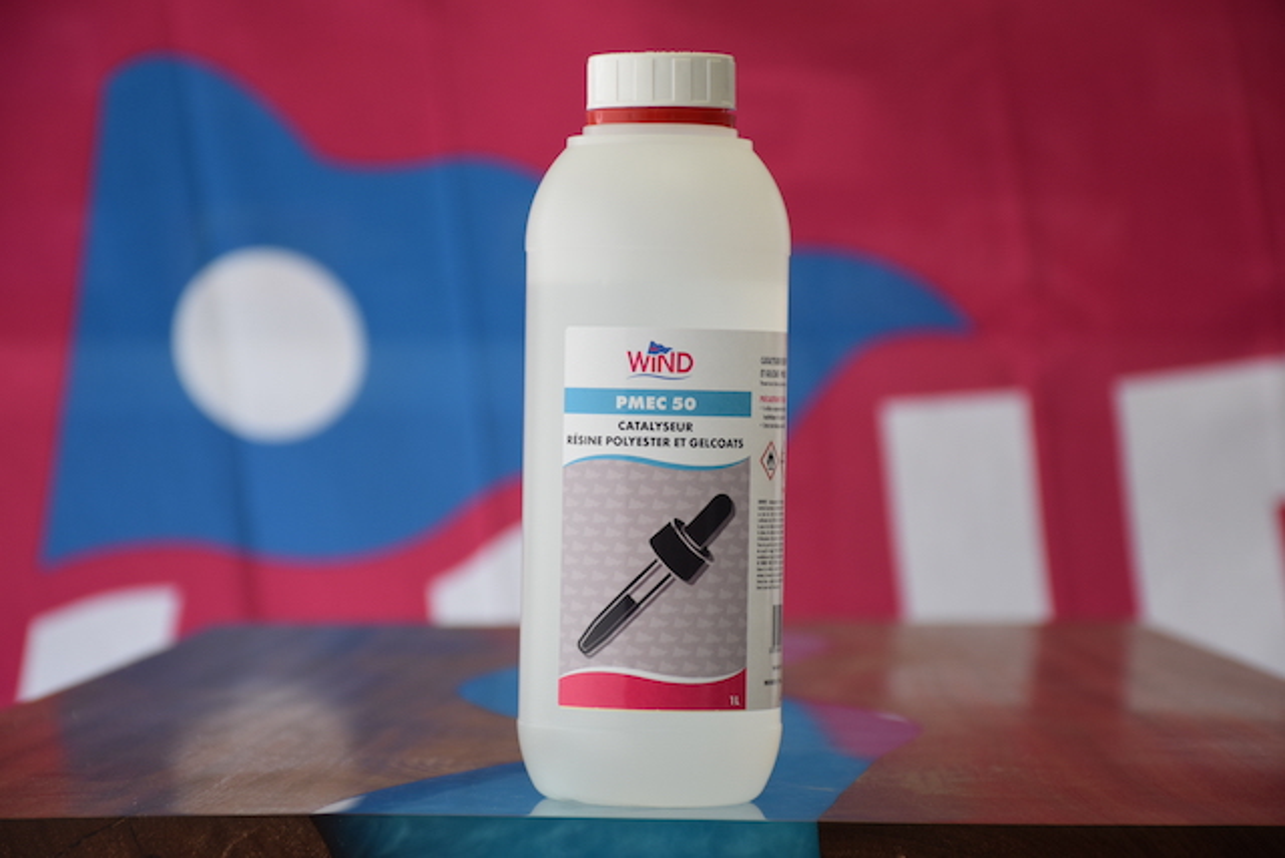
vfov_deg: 10.8
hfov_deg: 16.1
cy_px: 429
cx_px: 642
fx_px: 4552
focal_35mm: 128
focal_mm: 85
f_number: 5.6
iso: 280
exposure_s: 1/125
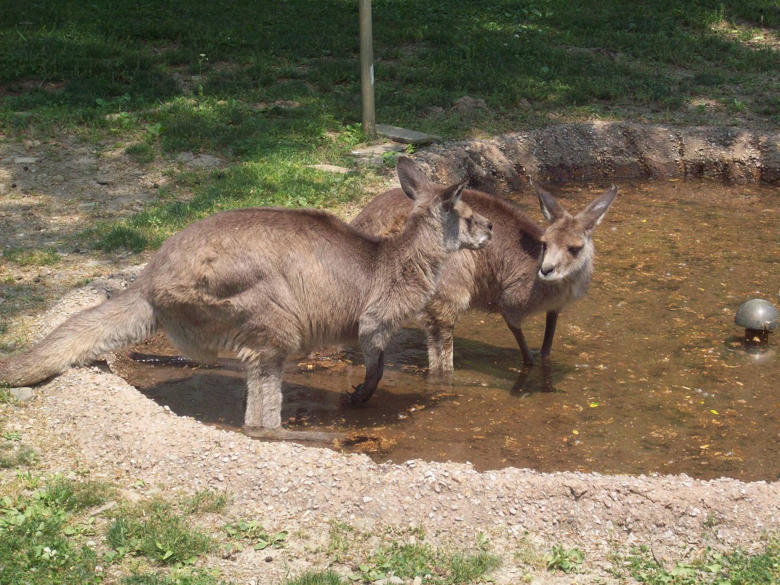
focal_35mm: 92
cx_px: 390
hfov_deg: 21.3
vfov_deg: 16.1
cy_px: 292
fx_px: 2073
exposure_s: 1/375
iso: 80
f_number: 4.7
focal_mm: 15.3
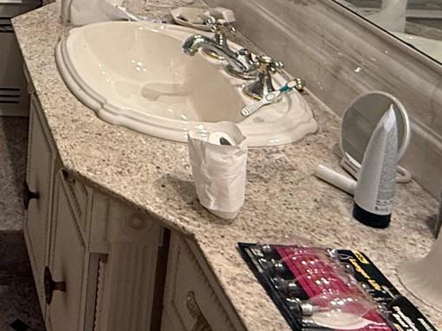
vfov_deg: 22.8
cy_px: -117
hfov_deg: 28.5
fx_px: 715
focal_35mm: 56
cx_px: -123
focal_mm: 2.22
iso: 250
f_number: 2.2
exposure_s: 1/60
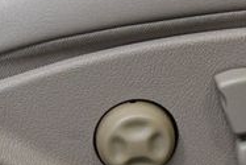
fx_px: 2571
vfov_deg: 3.7
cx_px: 226
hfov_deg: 5.5
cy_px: 115
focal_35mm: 376
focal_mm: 55
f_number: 5.6
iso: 2200
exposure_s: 1/125
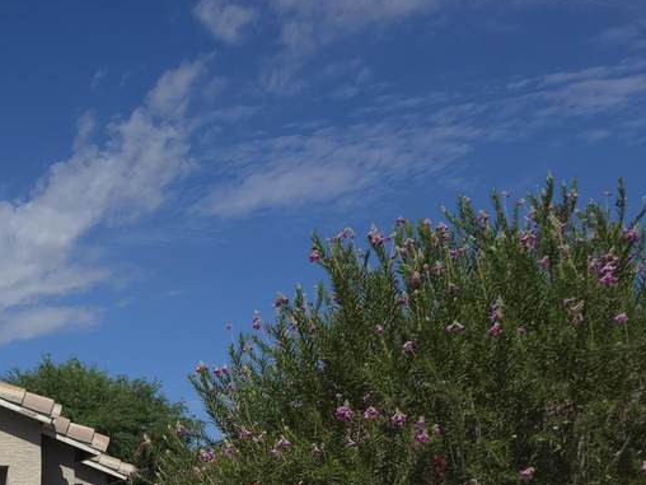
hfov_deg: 28.5
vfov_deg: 23.1
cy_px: 584
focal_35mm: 58
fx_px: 1082
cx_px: -145
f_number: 1.7
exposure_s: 1/882
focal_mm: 6.3
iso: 12
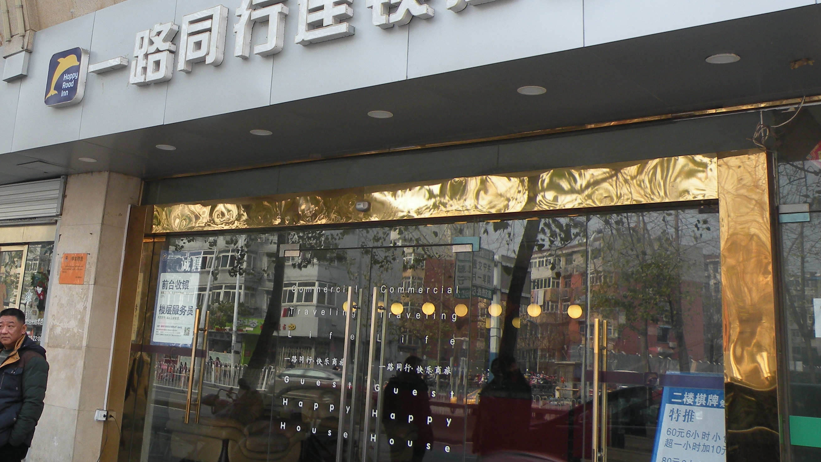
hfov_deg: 48.5
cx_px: 269
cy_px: 110
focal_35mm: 41
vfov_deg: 28.5
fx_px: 893
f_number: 3.2
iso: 64
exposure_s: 1/82.7
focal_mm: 4.7
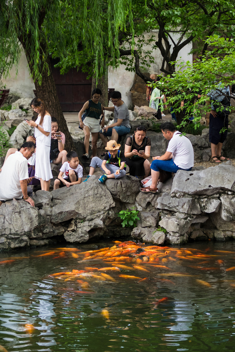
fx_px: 813
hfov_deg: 16.5
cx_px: 118
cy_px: 176
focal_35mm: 83
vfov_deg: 24.5
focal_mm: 55
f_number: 4
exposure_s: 1/210
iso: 400
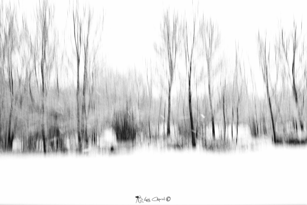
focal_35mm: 50
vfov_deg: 27.0
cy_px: 102
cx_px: 154
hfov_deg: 39.6
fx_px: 427
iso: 200
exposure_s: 1/60
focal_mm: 50
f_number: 16
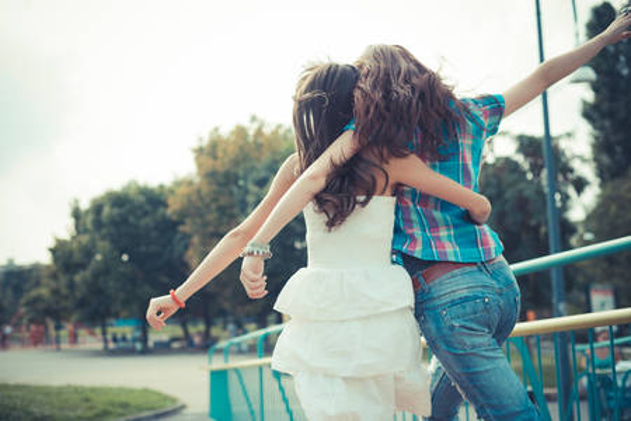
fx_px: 876
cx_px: 316
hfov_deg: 39.6
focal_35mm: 50
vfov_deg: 27.0
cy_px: 210
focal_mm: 50
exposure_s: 1/1000
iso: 200
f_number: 2.8
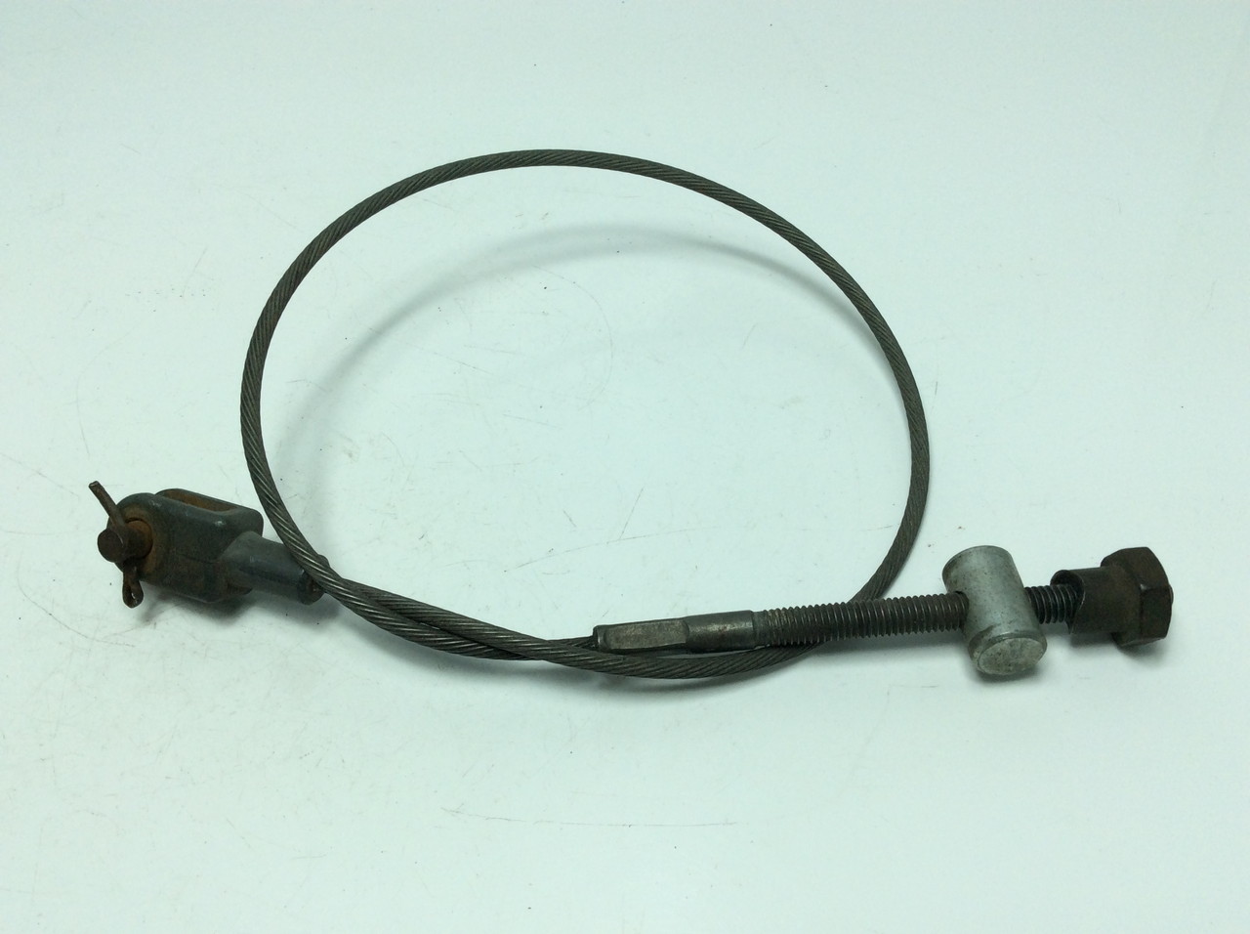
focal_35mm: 32
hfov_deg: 56.9
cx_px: 625
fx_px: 1154
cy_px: 467
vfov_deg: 44.1
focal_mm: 3.3
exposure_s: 1/657
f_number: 2.4
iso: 32
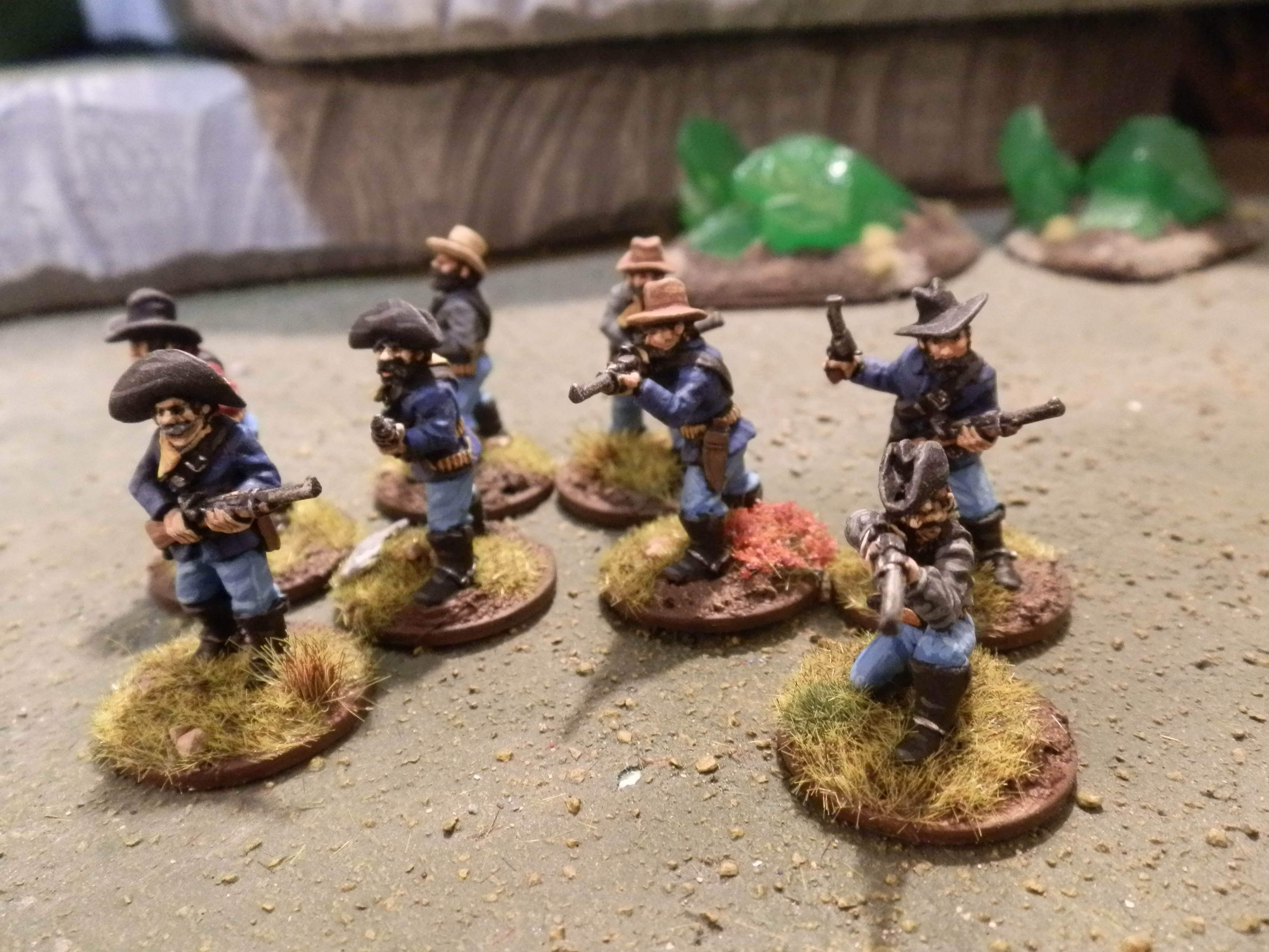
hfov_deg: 63.4
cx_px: 634
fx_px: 1026
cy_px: 476
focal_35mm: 28
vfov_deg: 49.7
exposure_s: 1/40
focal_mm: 5
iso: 400
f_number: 3.1
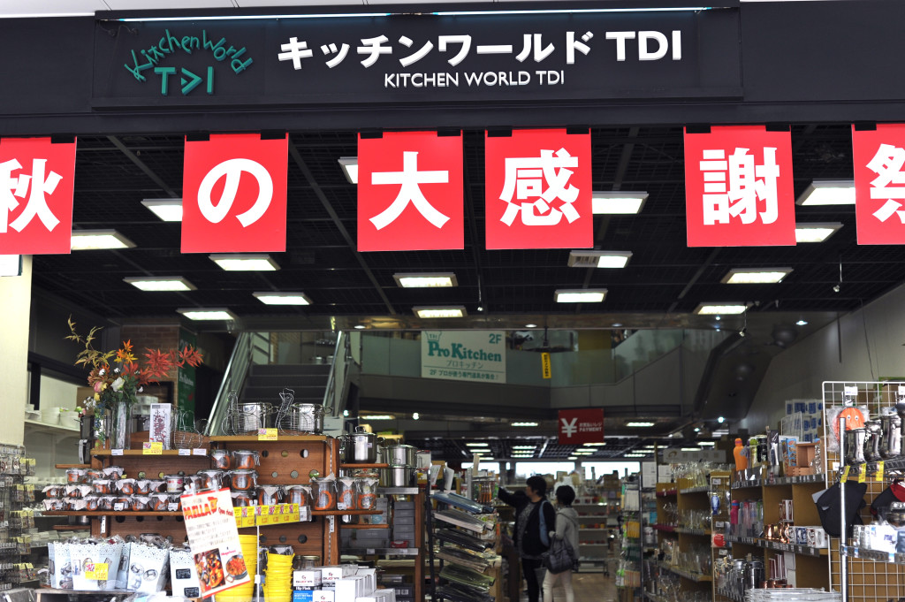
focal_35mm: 50
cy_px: 301
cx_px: 452
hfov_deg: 39.6
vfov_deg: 26.9
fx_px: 1256
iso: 400
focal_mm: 50
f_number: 4.5
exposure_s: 1/320
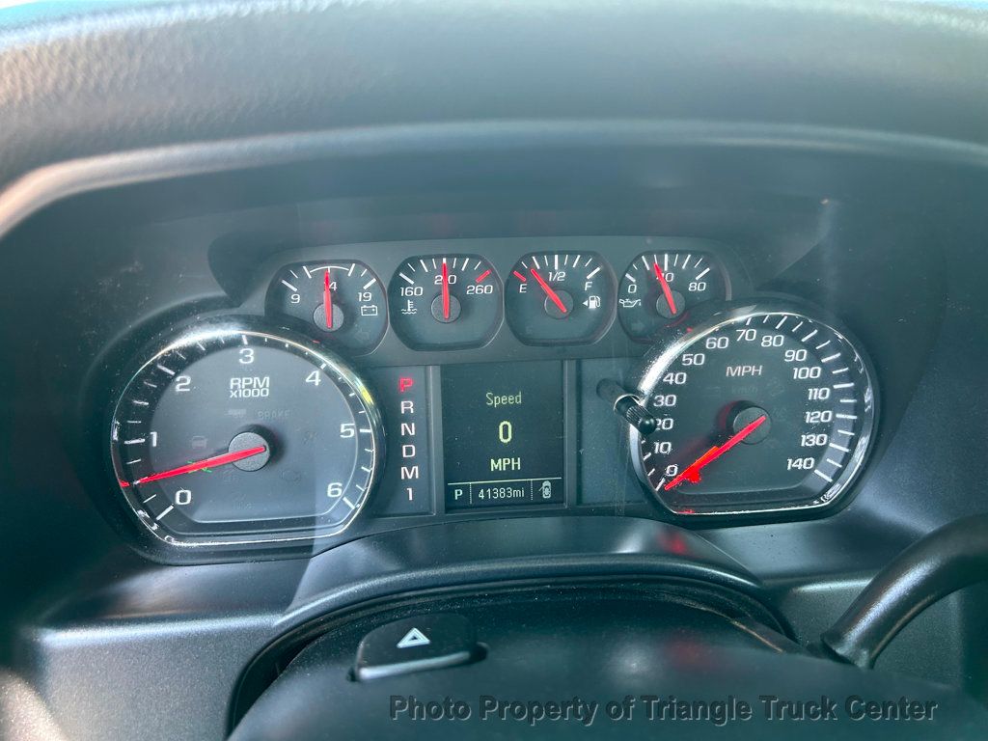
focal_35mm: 26
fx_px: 742
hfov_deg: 67.3
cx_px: 494
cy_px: 370
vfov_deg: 53.1
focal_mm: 5.7
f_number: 1.5
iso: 100
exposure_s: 1/121
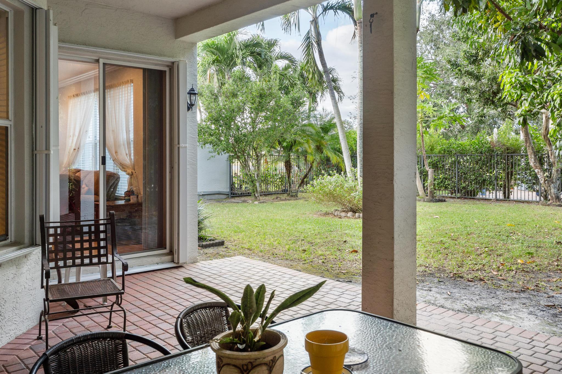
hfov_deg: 61.9
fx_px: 468
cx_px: 281
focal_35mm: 30
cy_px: 187
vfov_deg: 43.6
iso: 100
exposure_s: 1/8
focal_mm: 20
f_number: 8
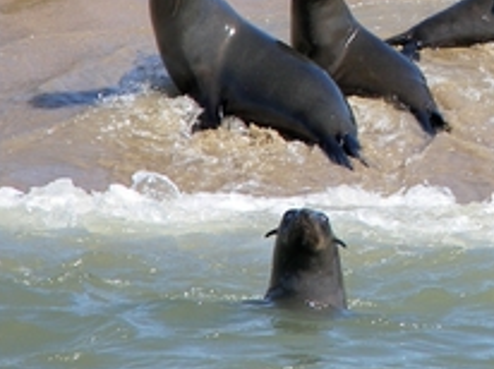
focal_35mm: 408
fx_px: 5816
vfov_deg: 3.6
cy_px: -165
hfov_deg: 4.8
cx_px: 655
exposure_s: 1/320
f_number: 4.1
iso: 50
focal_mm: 29.4
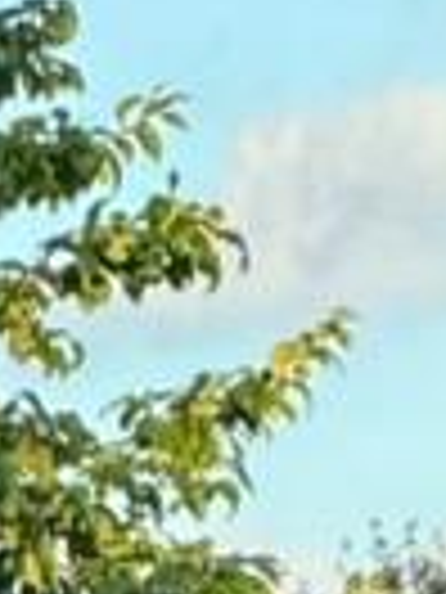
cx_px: 1644
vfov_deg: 2.1
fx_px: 16011
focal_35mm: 932
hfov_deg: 1.6
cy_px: 1480
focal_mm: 15.66
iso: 50
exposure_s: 1/411
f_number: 2.8
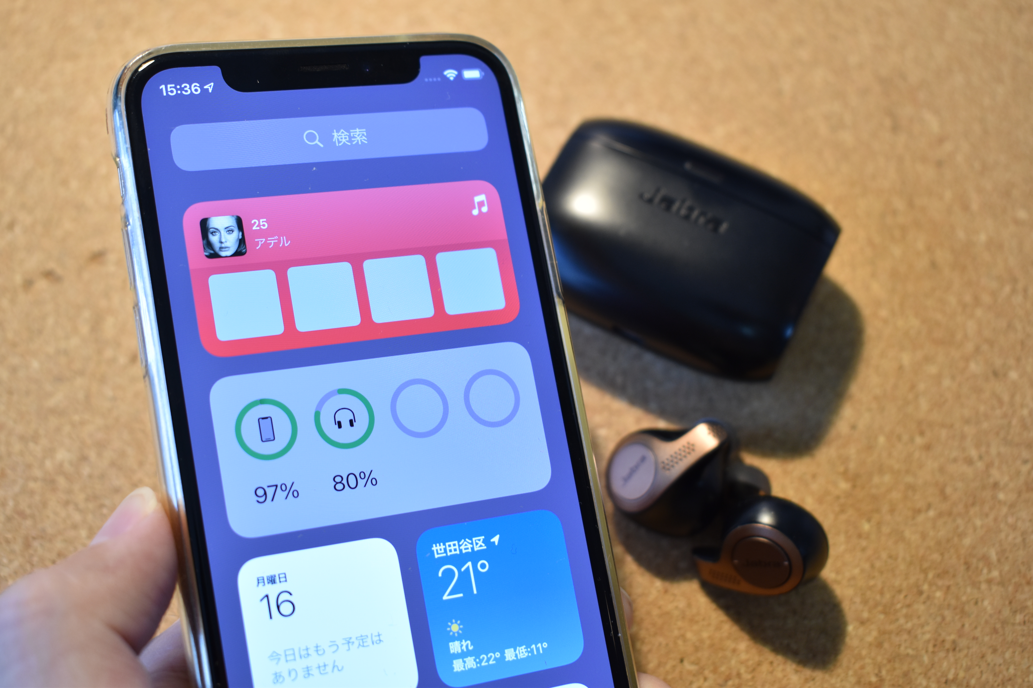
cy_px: 344
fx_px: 1463
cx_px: 516
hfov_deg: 38.9
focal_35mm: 51
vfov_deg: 26.5
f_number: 5
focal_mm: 34
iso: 400
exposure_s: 1/20
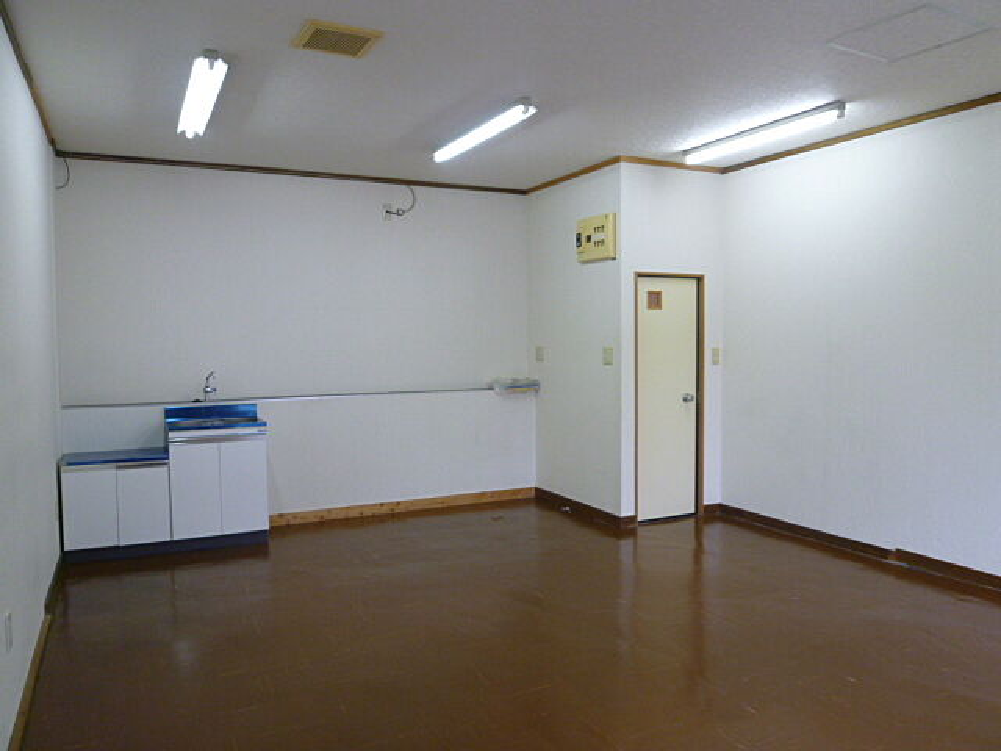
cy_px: 376
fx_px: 723
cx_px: 500
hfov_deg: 69.4
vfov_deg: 54.9
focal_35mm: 25
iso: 200
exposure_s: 1/30
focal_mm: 4.5
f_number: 2.8
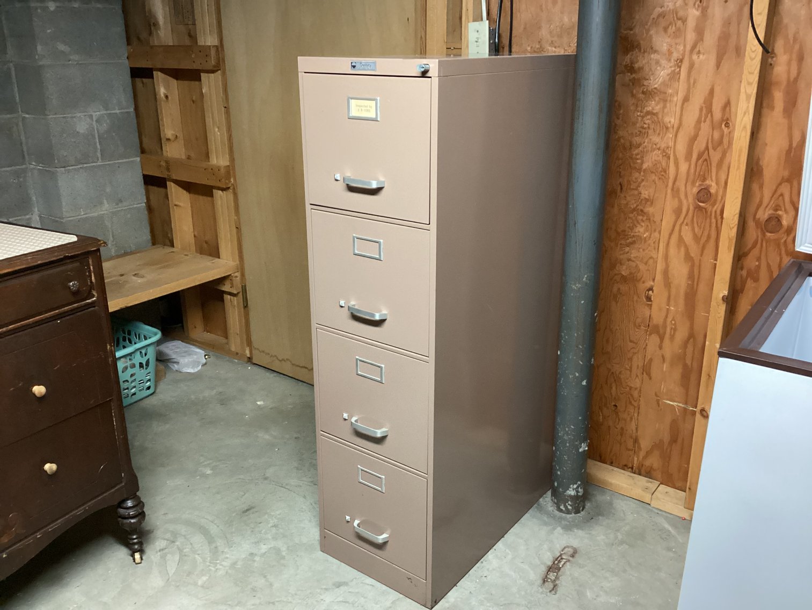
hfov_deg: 58.3
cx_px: 406
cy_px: 305
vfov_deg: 45.4
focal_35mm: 31
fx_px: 727
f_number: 2.4
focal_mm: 3.3
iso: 400
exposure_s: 1/40
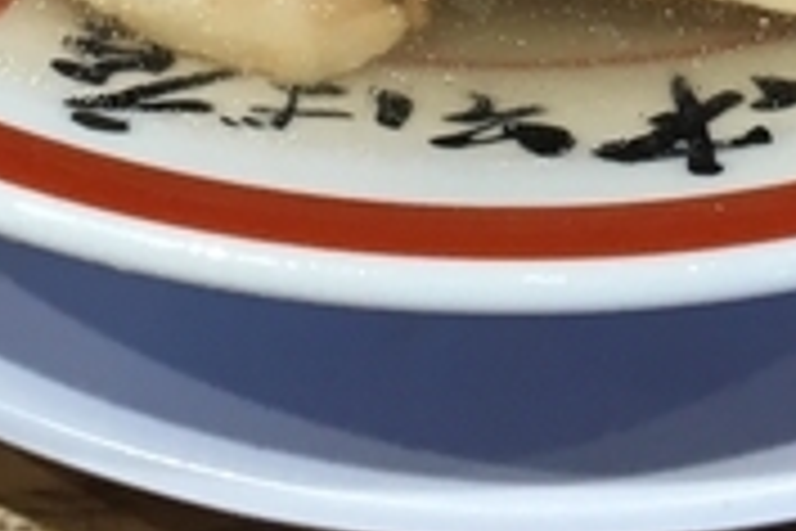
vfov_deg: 9.2
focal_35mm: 136
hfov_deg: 15.1
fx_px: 3007
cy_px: -702
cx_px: 477
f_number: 2.2
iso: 25
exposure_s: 1/30
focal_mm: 4.15
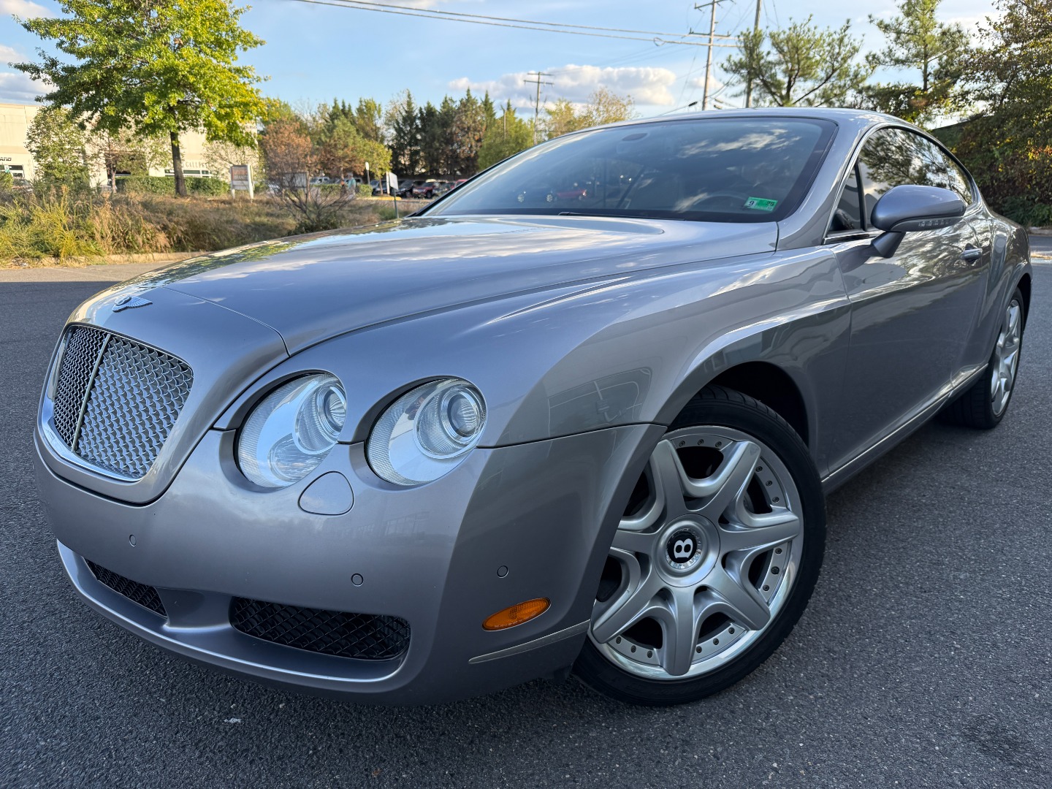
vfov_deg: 56.8
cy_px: 394
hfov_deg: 71.6
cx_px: 526
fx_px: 729
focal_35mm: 24
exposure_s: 1/1018
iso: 100
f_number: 1.78
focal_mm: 6.76
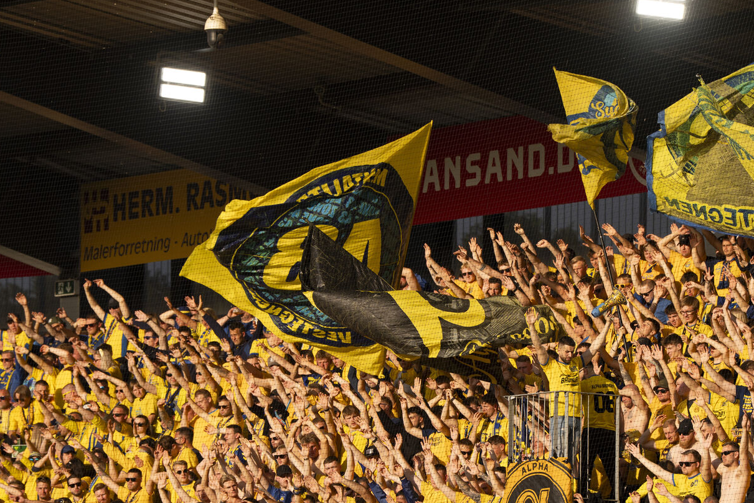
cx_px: 539
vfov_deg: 4.3
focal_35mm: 317
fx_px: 6641
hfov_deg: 6.5
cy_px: 392
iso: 250
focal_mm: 200
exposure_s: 1/1600
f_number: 4
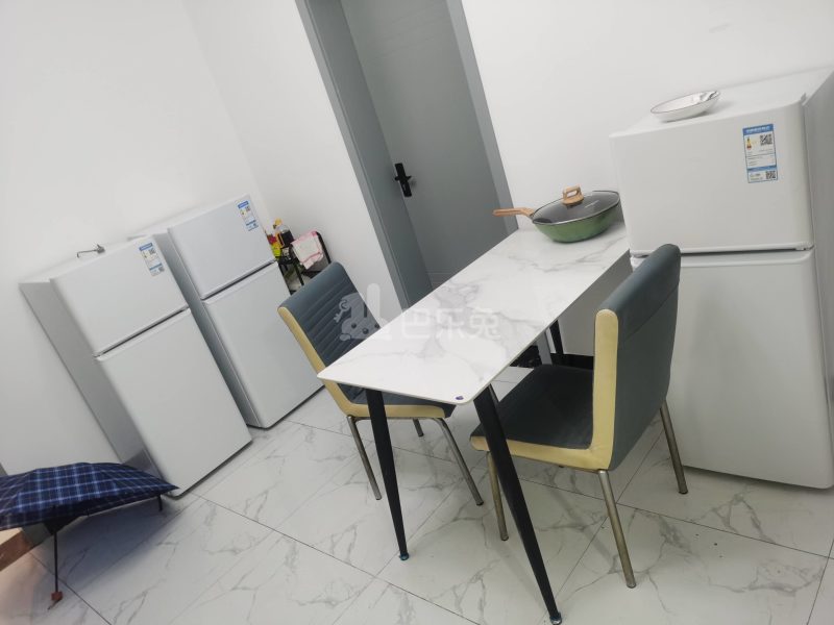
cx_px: 417
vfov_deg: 51.4
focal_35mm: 27
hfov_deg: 65.3
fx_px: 651
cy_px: 312
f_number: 1.8
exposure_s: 1/50
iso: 250
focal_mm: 5.58
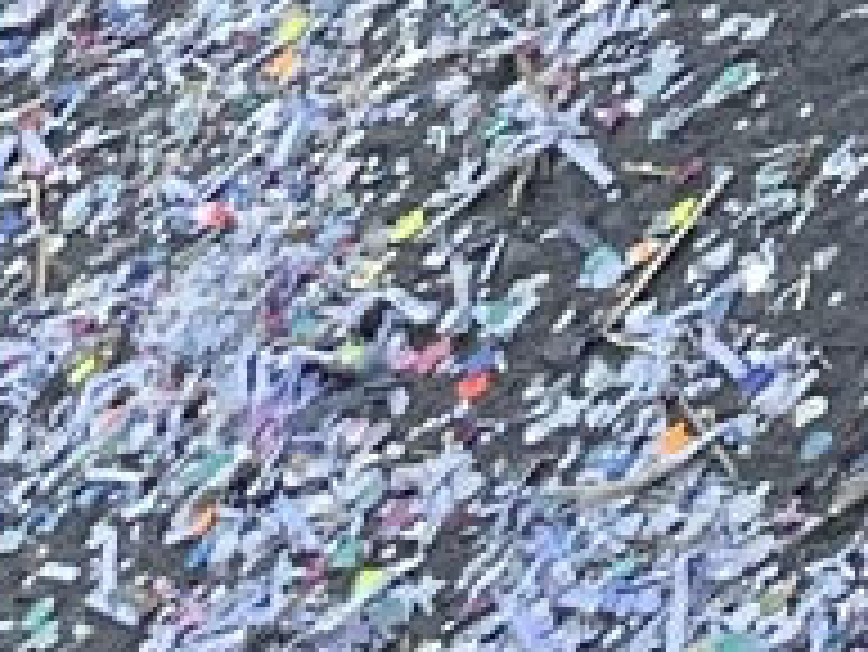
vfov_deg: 4.4
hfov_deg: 7.1
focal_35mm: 276
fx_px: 6925
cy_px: -2999
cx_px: -67
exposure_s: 1/1383
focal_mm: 4.2
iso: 32
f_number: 1.6
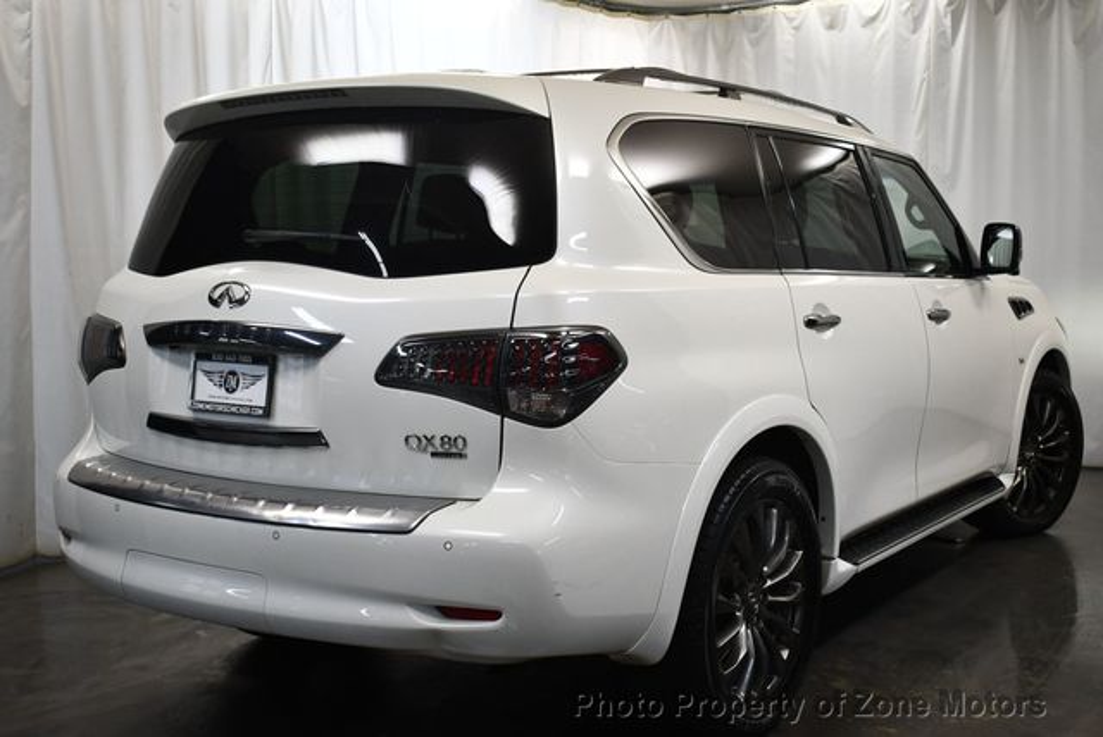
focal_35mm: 44
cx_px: 552
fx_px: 1349
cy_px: 368
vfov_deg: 30.6
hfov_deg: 44.5
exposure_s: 1/200
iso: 800
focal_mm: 22
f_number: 3.8
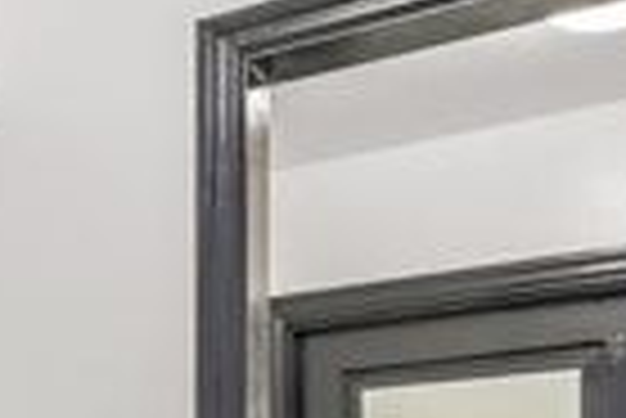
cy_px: 614
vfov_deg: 16.5
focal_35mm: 76
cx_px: -318
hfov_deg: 22.0
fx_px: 1323
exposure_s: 1/3
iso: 250
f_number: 9
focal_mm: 15
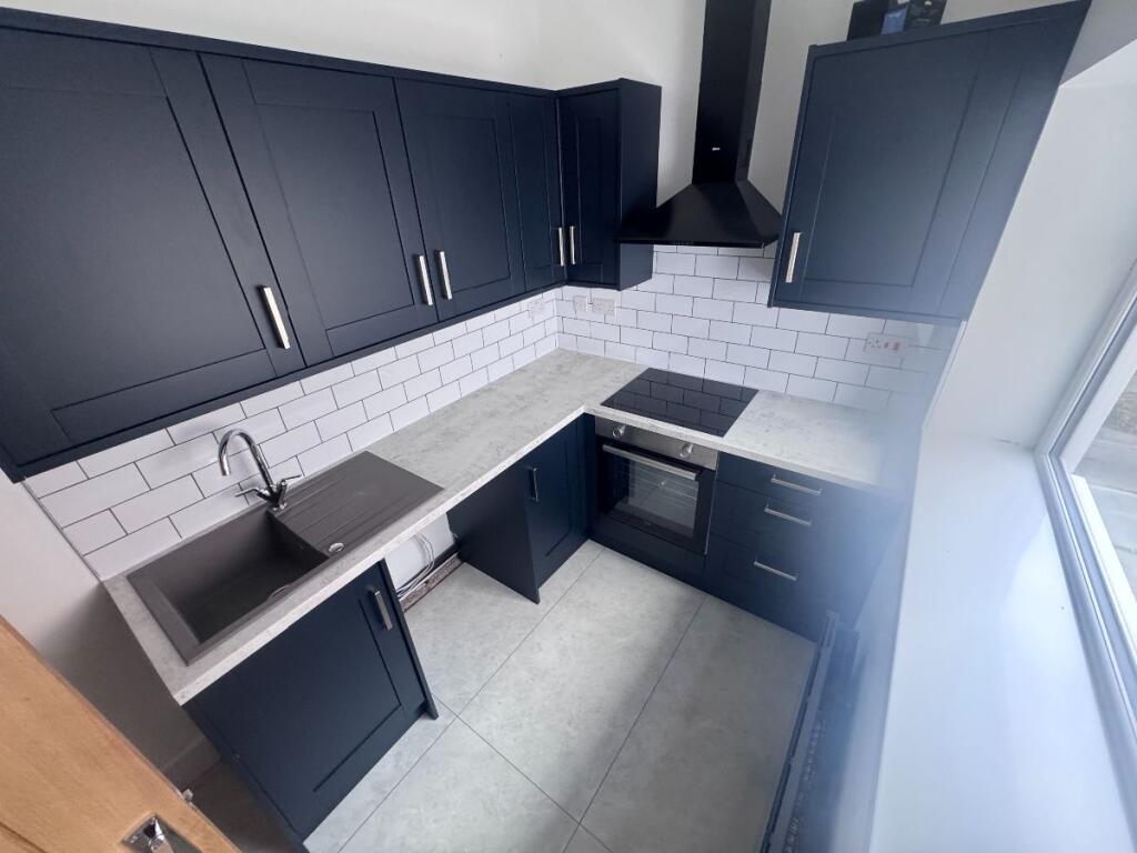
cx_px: 568
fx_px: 460
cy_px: 426
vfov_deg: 85.7
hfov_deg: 102.1
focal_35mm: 14
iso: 320
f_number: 2.2
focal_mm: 2.22
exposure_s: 1/94
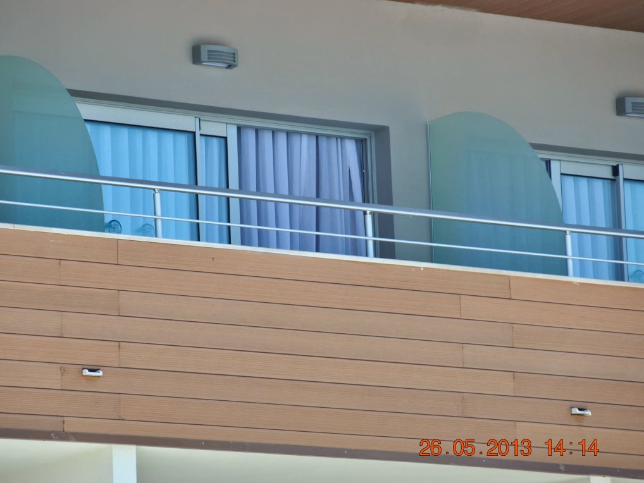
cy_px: 242
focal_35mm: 244
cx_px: 305
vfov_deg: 6.1
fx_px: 4540
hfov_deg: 8.1
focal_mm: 150
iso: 250
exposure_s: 1/500
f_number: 5.6
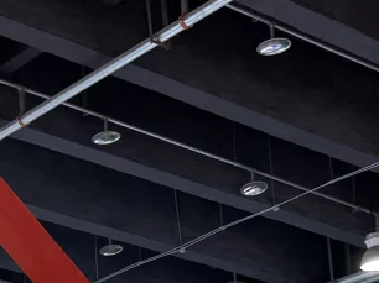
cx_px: -307
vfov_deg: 12.1
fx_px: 1236
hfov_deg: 15.1
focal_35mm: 113
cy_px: 492
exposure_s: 1/100
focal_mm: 6.76
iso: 64
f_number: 1.78
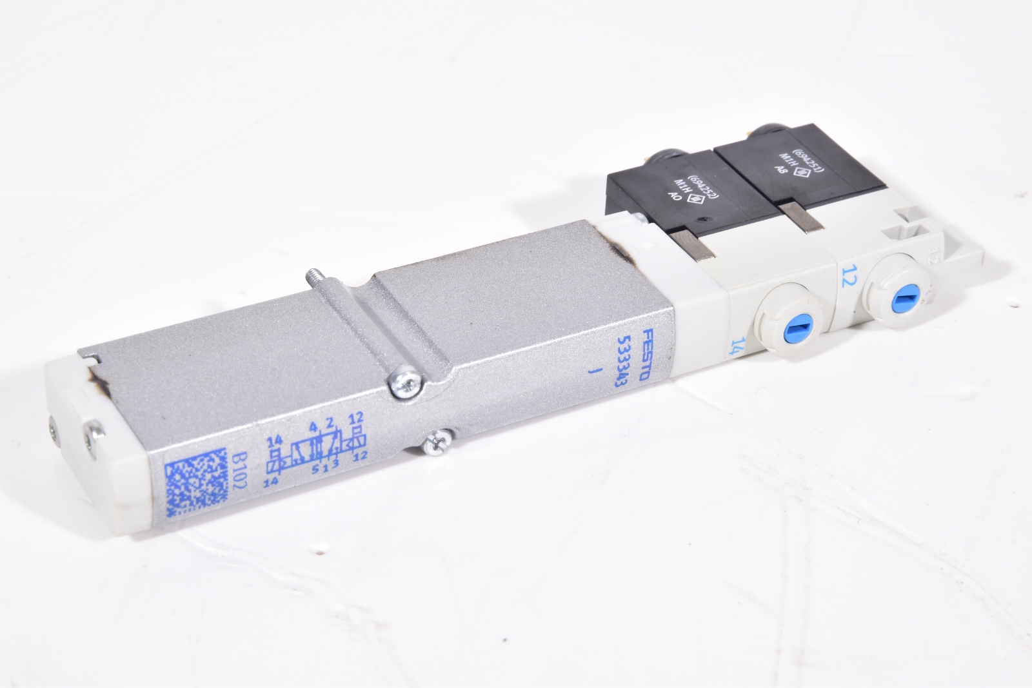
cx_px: 516
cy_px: 344
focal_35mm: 112
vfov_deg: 12.2
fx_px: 3225
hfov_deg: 18.2
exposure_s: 1/100
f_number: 20
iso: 100
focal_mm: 75
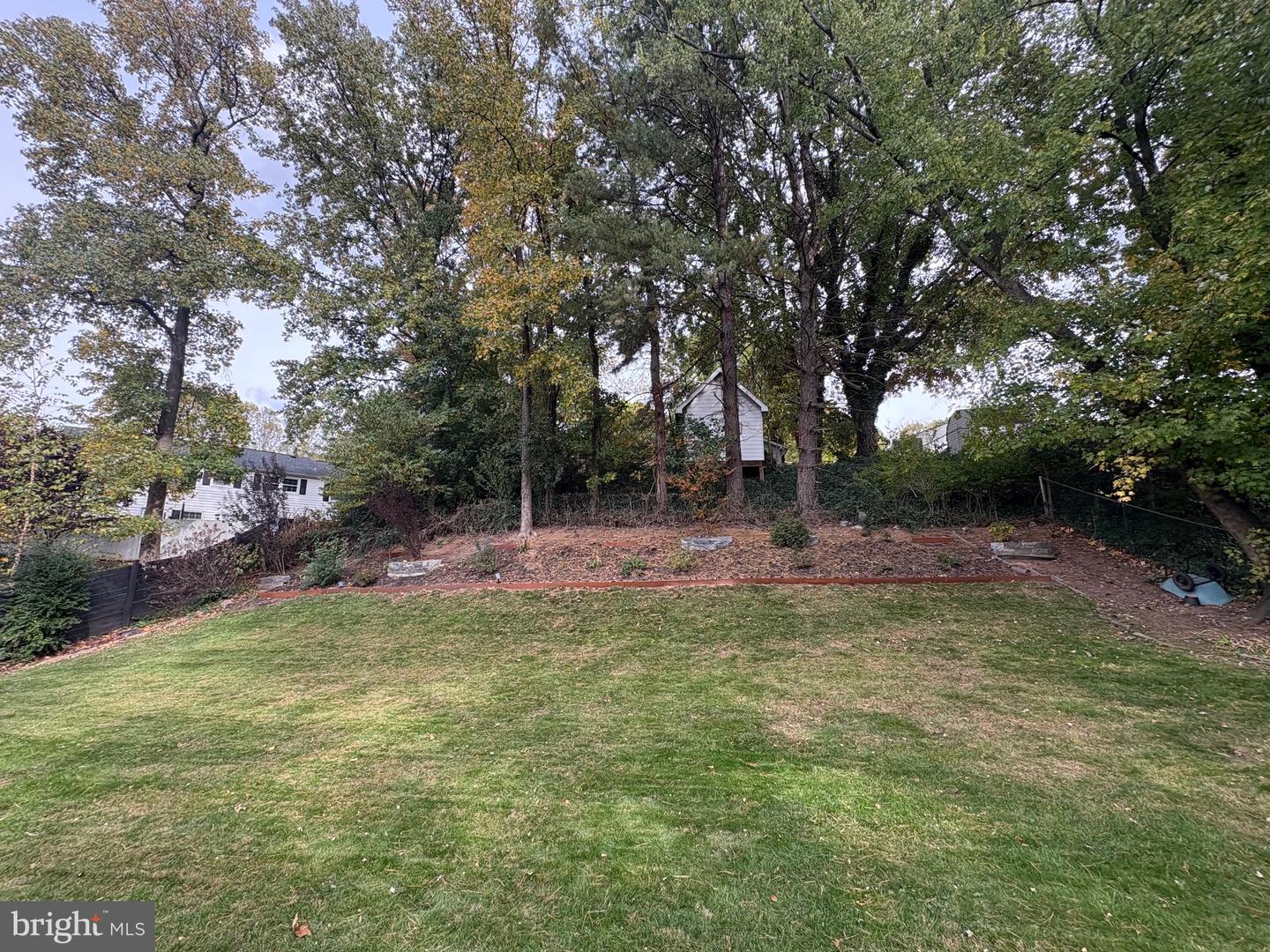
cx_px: 635
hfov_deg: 102.1
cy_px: 476
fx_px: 514
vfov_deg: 85.7
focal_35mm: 14
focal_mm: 2.22
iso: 64
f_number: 2.2
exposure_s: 1/224
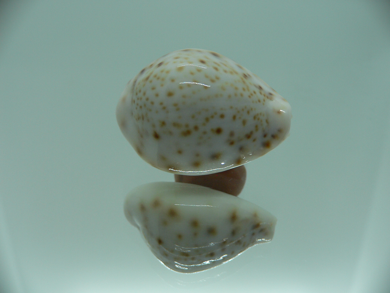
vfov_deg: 40.7
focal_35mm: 35
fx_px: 394
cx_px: 195
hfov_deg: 52.6
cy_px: 146
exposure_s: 1/80
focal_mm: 4.6
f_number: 2.8
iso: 80
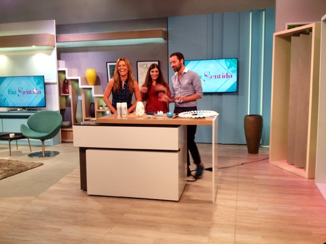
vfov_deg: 40.7
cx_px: 163
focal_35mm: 35
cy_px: 122
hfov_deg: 52.6
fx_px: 330
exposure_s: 1/20
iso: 80
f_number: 2.4
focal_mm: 4.28
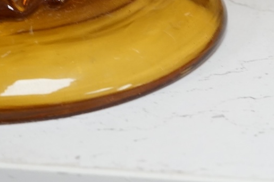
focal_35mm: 157
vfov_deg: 8.7
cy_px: 1
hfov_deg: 12.7
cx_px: 357
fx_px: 1193
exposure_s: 1/60
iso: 1600
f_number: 8
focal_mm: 47
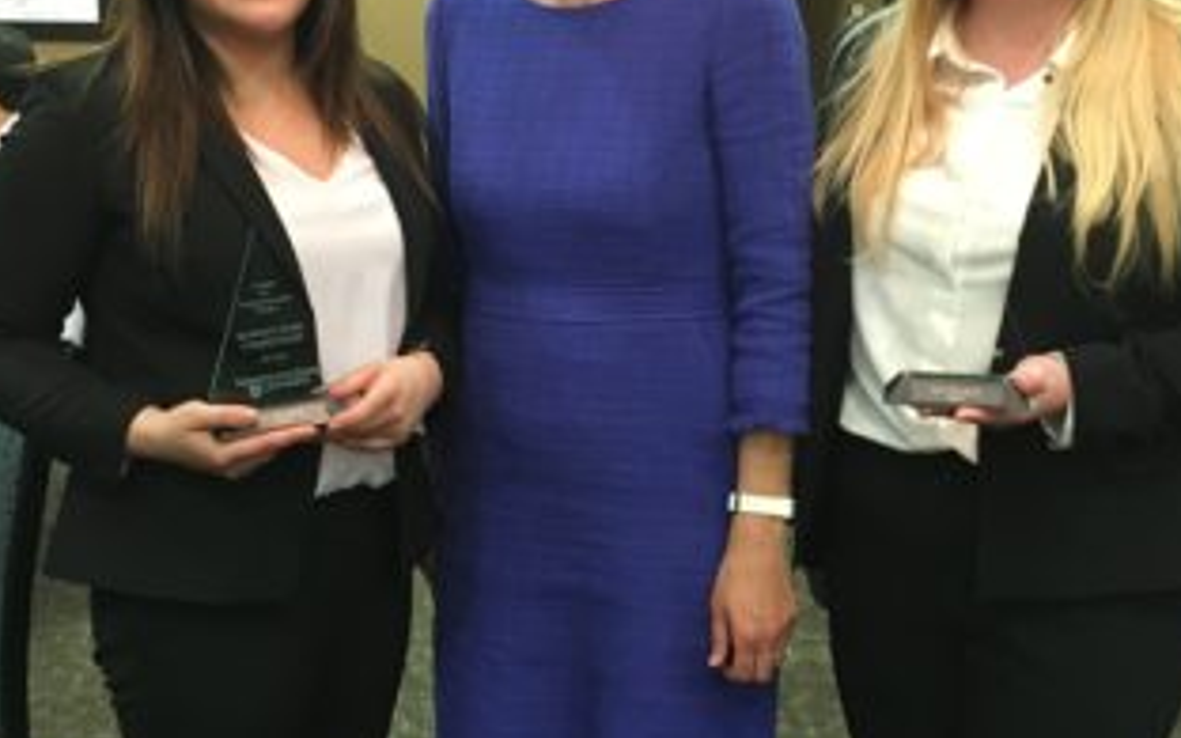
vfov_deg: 24.8
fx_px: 1674
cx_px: 594
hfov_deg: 38.9
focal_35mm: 52
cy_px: 272
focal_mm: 4.15
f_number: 2.2
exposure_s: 1/30
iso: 200
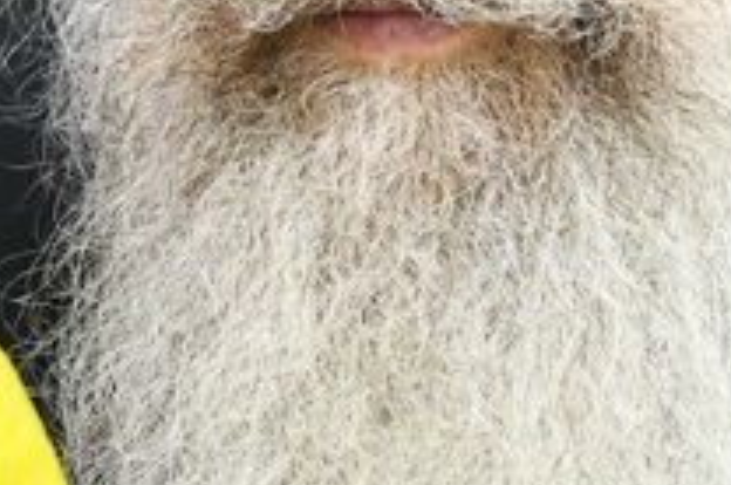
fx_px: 5738
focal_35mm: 283
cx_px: 432
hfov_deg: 7.3
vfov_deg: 4.8
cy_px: 100
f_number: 6.3
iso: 1000
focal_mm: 42
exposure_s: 1/160
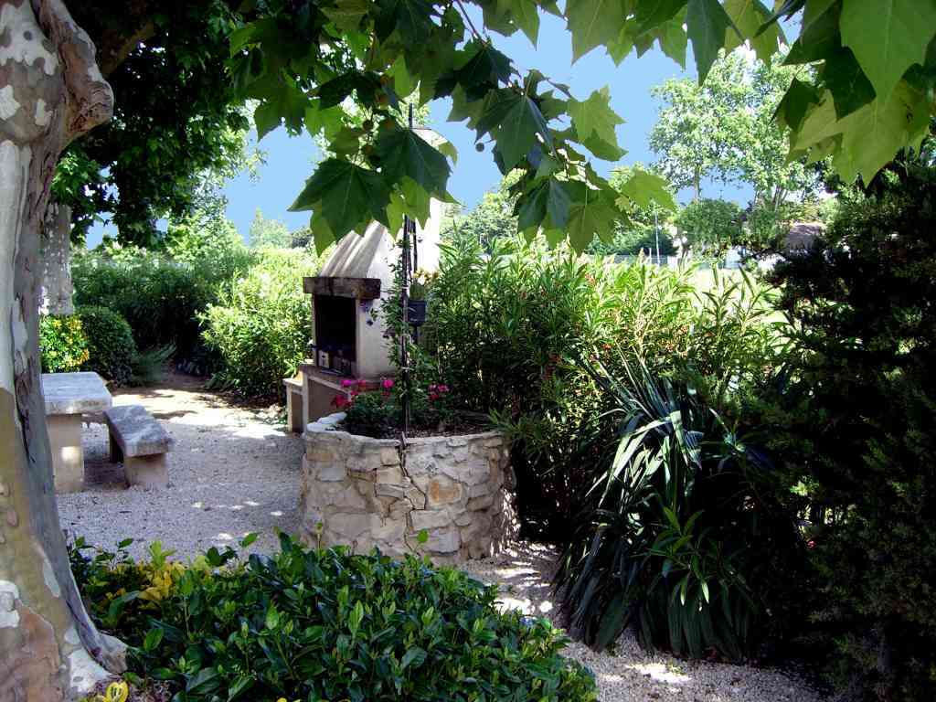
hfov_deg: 49.0
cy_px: 351
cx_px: 468
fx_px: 1028
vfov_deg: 37.7
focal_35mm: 38
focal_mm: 6.2
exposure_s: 1/160
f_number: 2.7
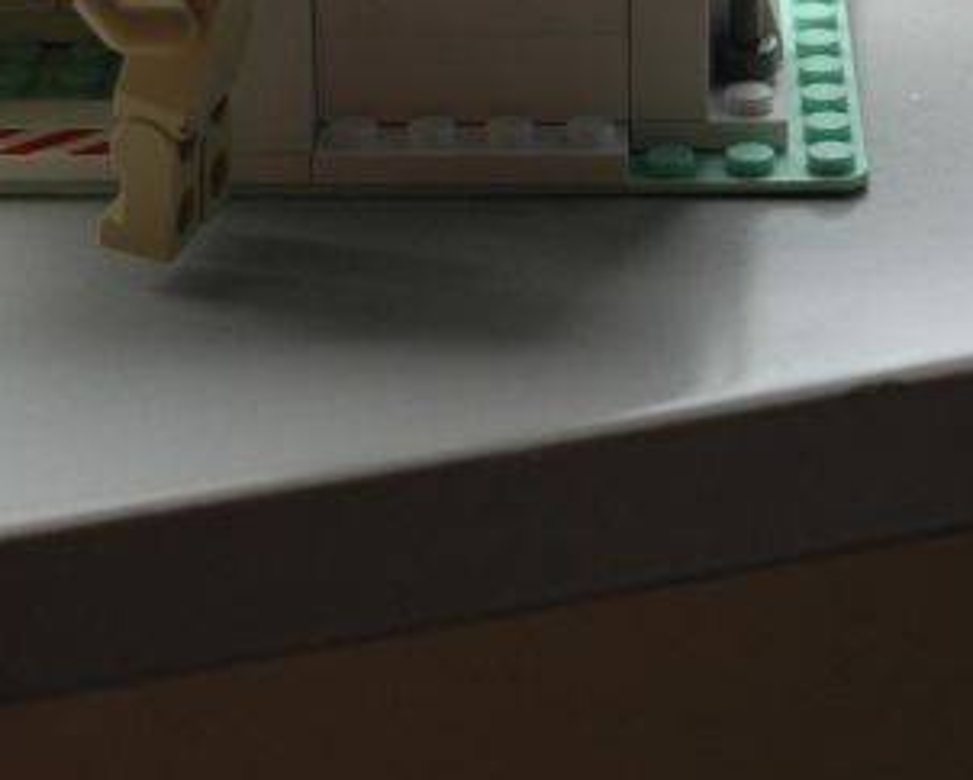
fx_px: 3775
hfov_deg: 14.5
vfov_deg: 11.7
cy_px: 106
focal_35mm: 131
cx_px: 26
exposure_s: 1/160
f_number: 6.3
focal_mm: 44
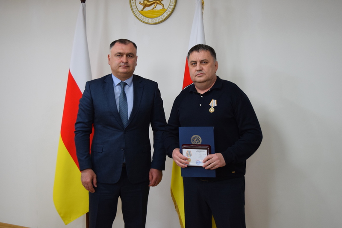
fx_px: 442
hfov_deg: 42.3
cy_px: 114
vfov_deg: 28.9
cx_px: 171
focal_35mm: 46
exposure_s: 1/60
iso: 1000
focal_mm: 31
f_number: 4.2
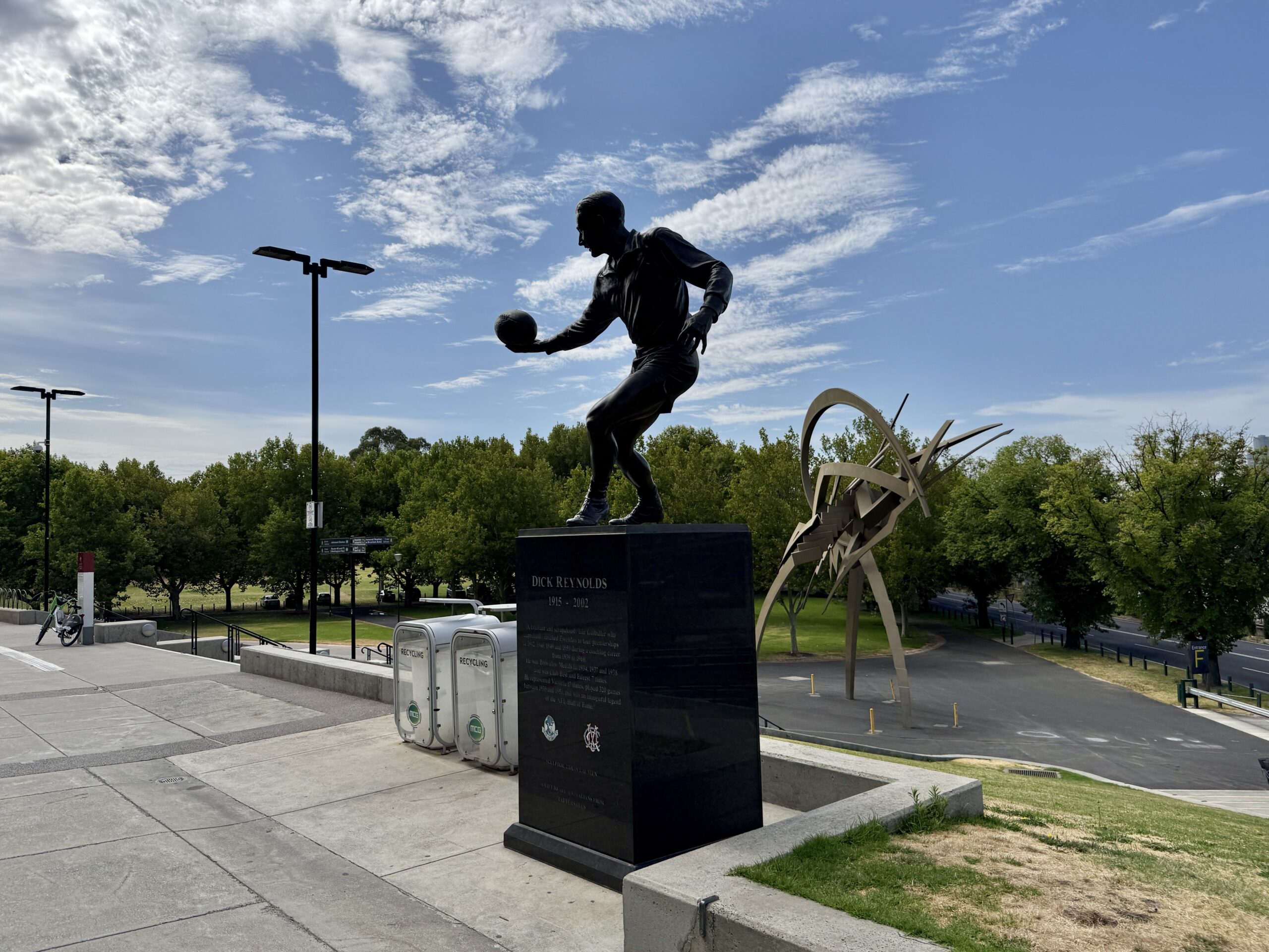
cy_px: 476
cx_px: 634
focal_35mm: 24
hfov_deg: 71.6
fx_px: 880
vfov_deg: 56.8
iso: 80
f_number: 1.78
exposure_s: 1/11905
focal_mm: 6.76
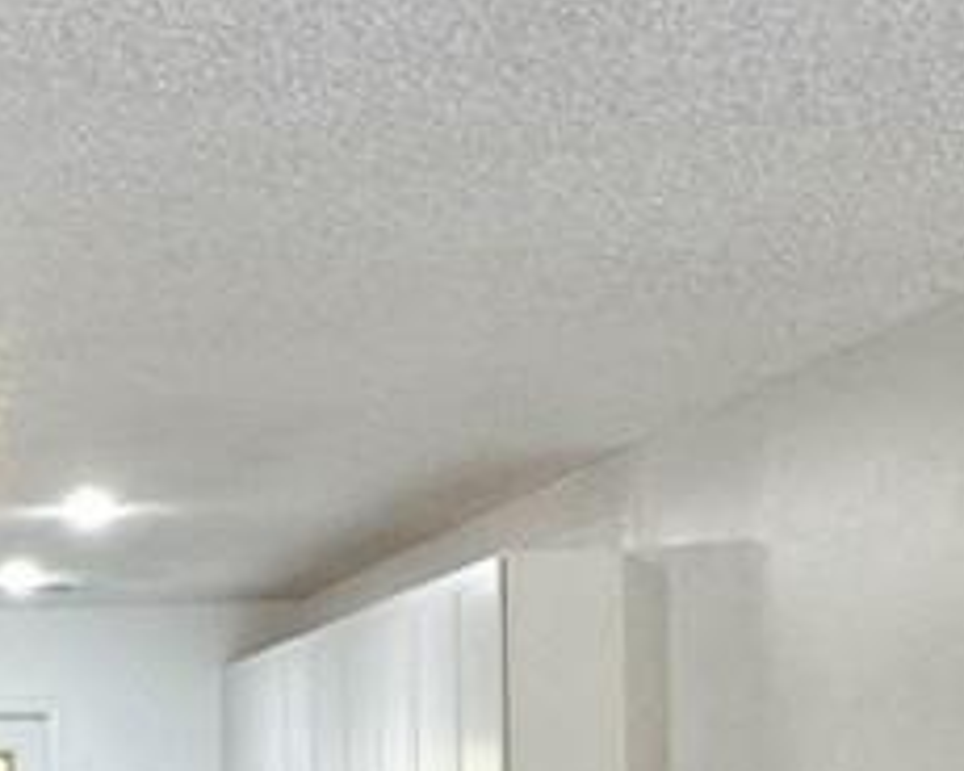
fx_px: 2710
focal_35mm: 95
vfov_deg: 15.7
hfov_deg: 18.5
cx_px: -344
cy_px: 897
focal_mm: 2.22
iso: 250
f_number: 2.2
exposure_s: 1/120
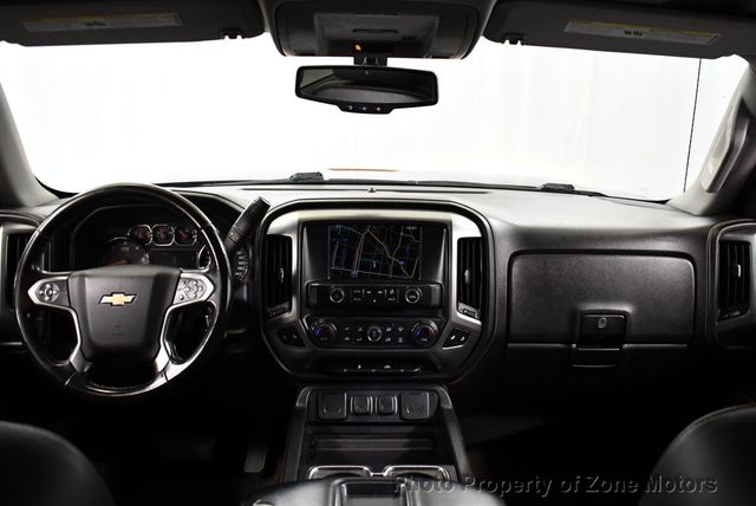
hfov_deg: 53.1
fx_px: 757
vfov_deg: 36.9
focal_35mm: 36
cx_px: 378
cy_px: 253
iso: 3200
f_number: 3.5
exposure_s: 1/100
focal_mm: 18
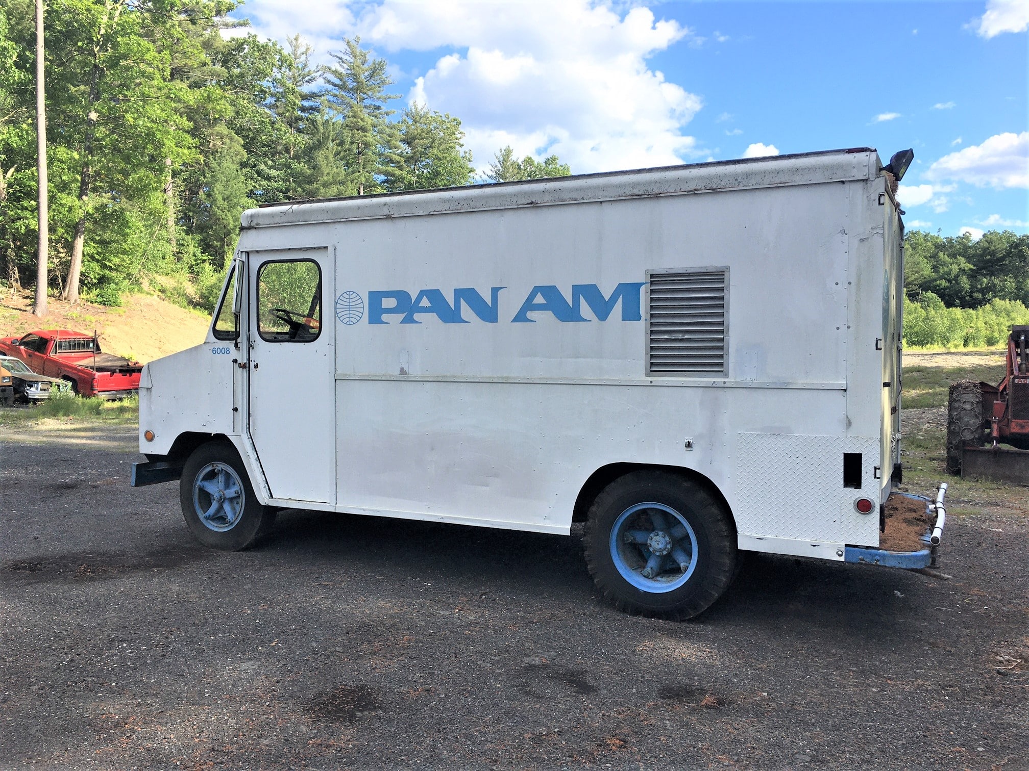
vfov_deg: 48.2
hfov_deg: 61.7
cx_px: 514
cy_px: 386
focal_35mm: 29
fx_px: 862
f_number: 2.2
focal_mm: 4.15
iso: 25
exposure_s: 1/927
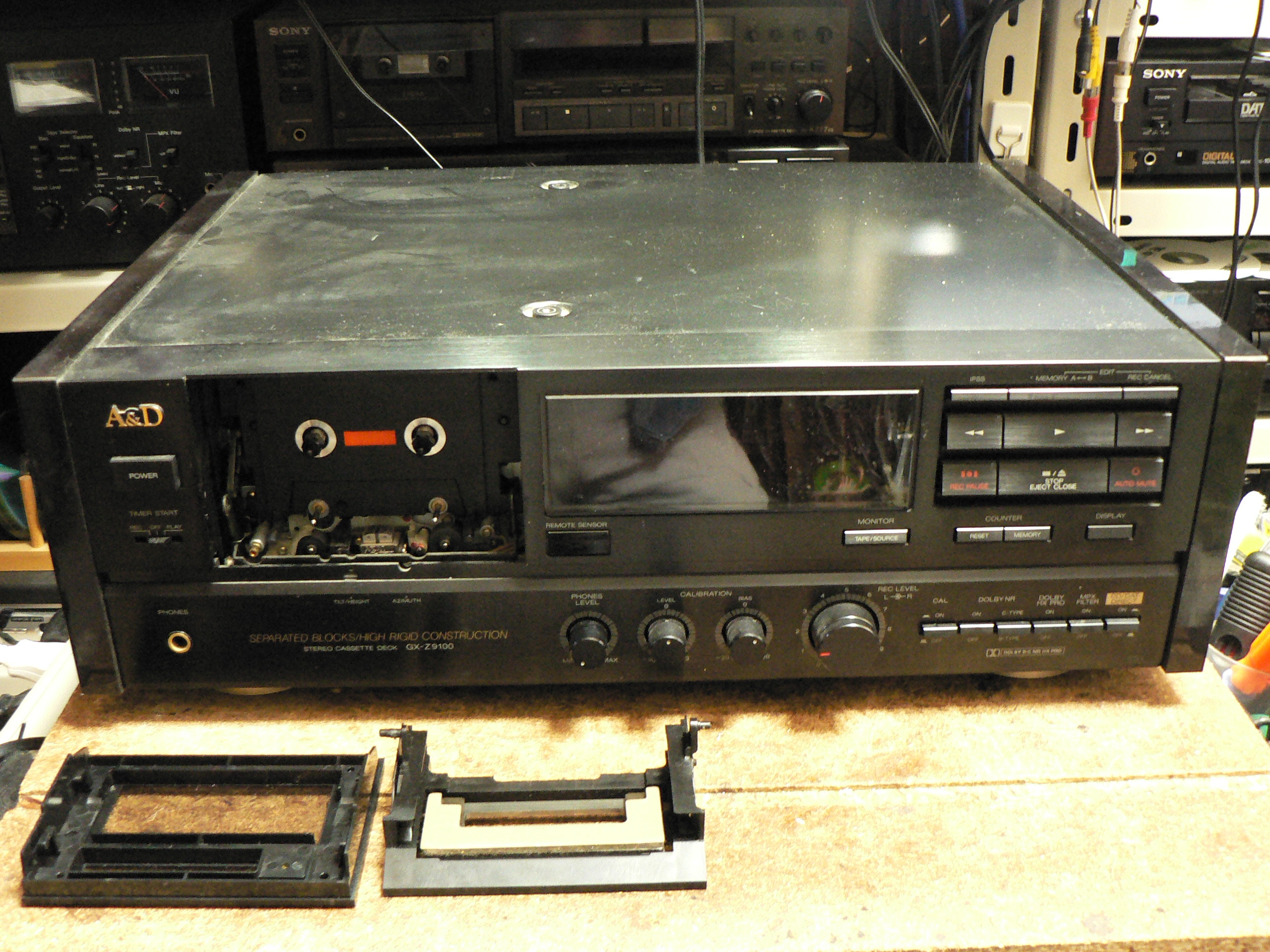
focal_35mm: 36
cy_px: 476
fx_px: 1321
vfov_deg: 39.7
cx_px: 635
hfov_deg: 51.4
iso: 400
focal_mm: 6
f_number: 2.8
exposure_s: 1/5
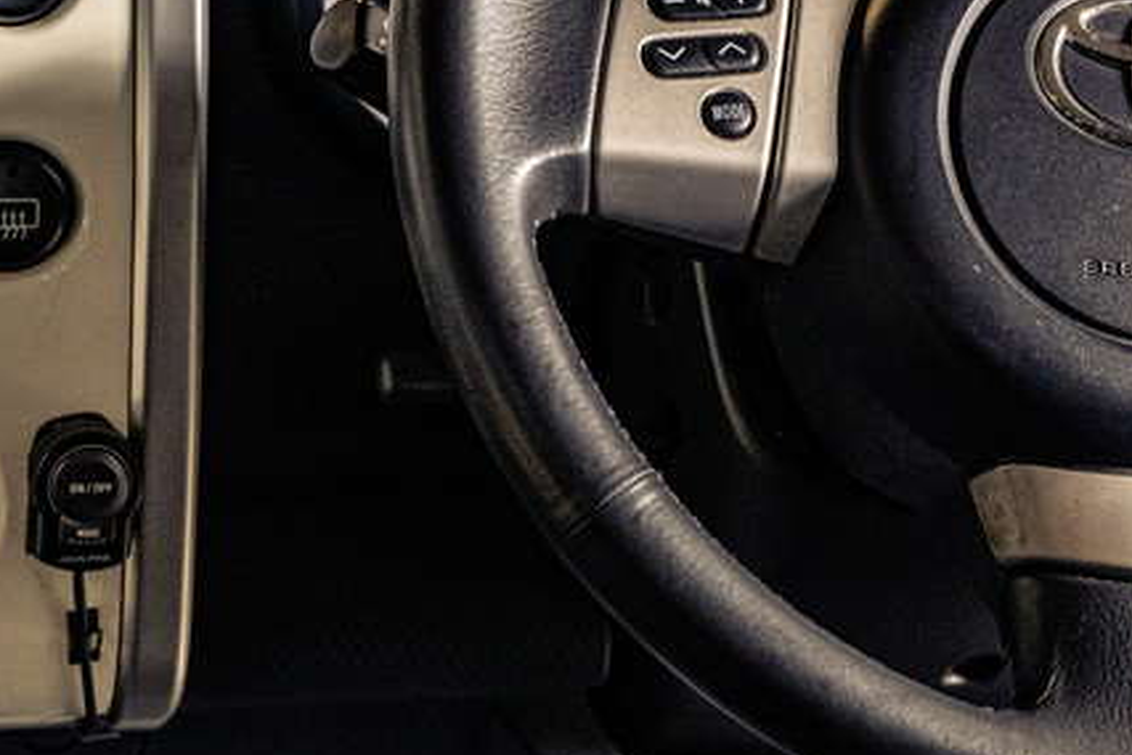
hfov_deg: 11.9
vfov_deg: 8.1
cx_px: 1162
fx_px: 5347
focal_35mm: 170
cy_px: 64
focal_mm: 71
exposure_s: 1/200
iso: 1600
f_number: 5
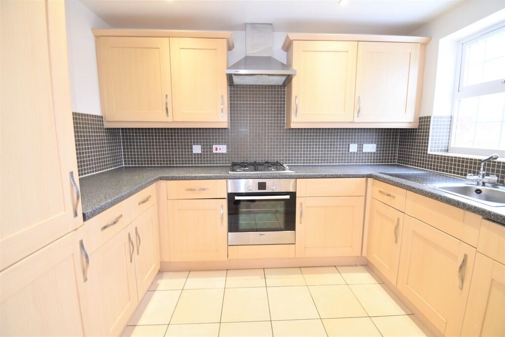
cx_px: 252
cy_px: 168
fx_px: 210
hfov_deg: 100.4
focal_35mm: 15
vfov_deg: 77.3
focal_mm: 10
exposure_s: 1/3
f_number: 5.6
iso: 100
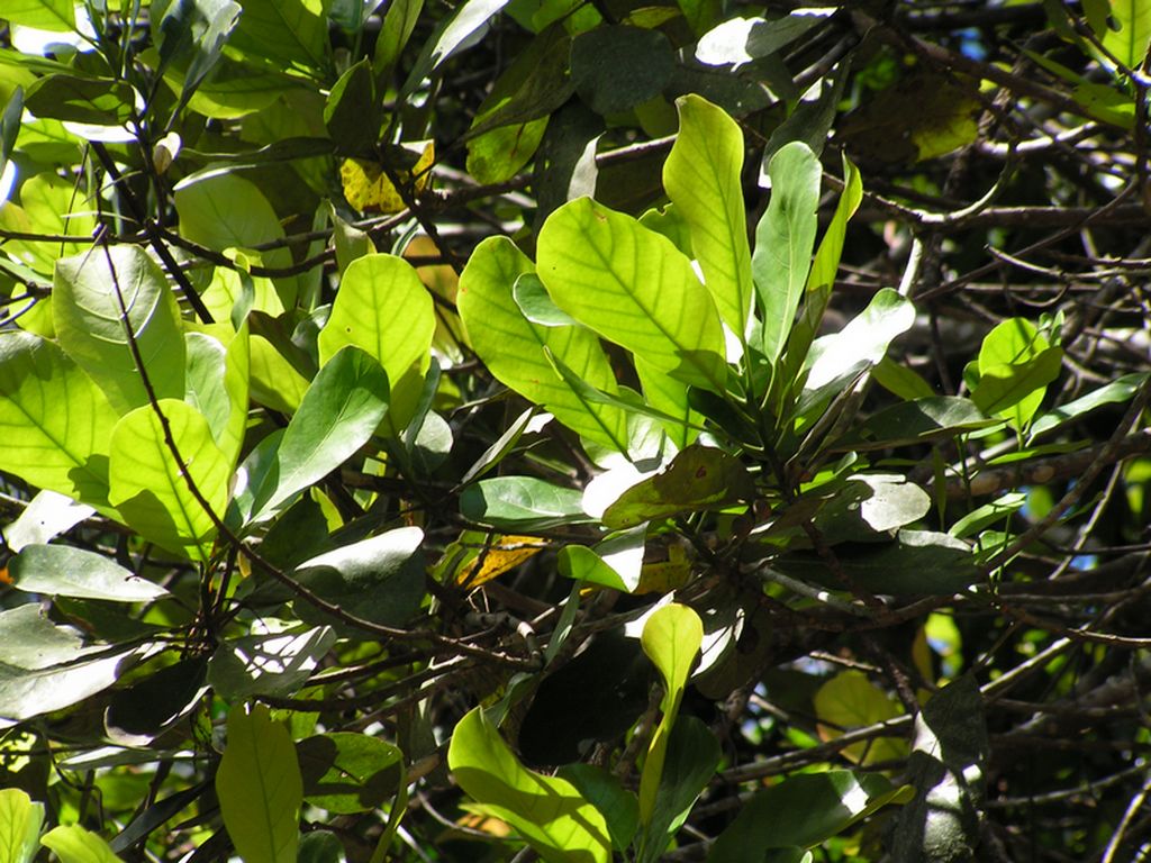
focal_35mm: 288
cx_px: 576
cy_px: 432
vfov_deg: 5.2
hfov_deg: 6.9
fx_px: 9576
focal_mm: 47.8
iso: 50
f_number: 4.5
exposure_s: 1/320
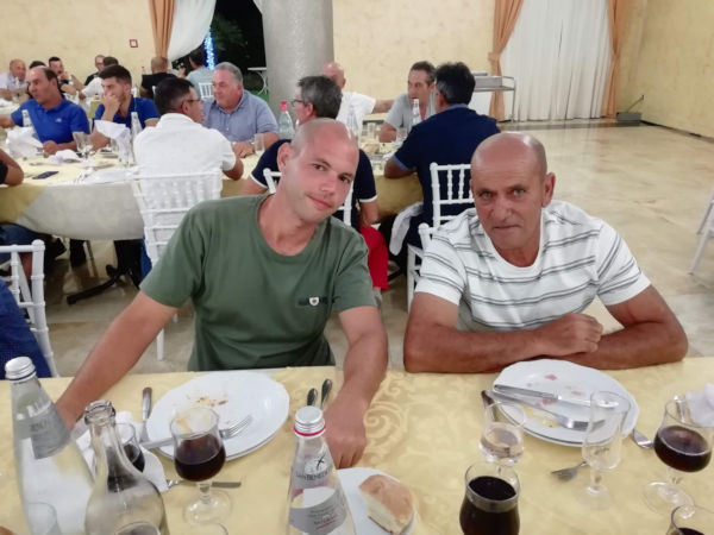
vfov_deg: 53.1
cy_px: 268
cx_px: 357
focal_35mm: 26
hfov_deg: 67.3
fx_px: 536
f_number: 2.2
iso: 400
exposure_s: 1/16.7
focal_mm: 3.46
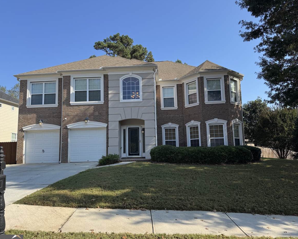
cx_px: 151
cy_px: 123
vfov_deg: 54.9
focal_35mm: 26
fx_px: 229
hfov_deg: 66.0
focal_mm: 6.76
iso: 80
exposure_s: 1/2710
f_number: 1.78
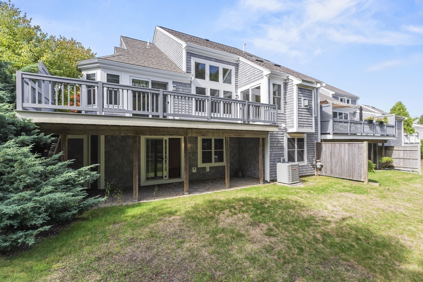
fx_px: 188
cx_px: 216
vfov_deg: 73.6
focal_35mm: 16
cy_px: 126
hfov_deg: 96.7
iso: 160
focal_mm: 14
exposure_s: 1/200
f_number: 6.3
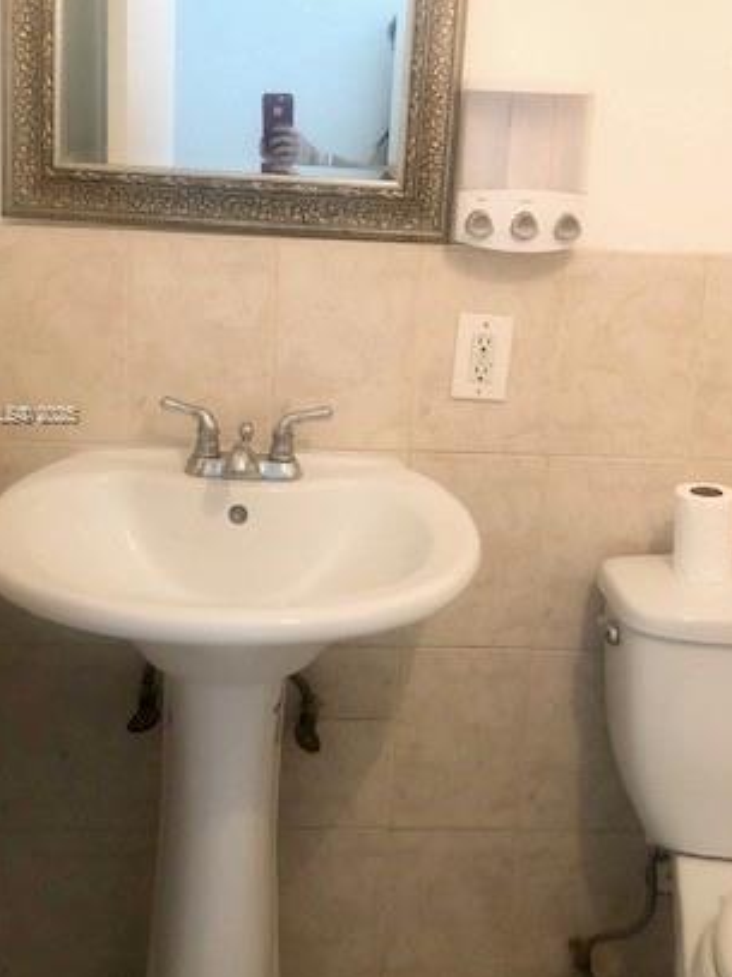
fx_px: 1241
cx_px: 377
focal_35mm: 44
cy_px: 415
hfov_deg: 32.9
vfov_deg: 42.8
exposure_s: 1/15
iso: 64
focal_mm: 3.99
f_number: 1.8
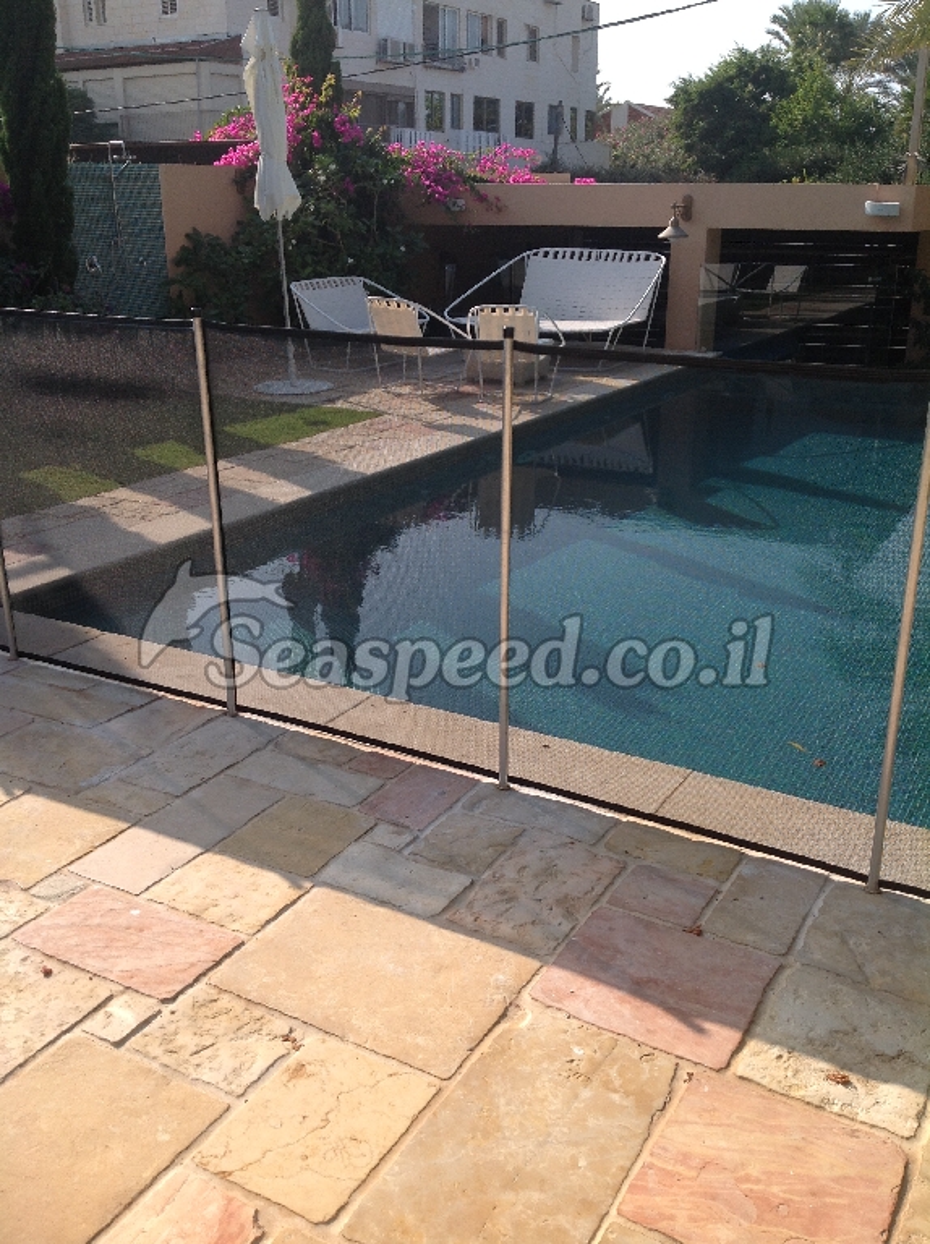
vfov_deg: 52.7
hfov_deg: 40.6
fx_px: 1257
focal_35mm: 35
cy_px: 622
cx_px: 465
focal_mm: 4.28
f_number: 2.4
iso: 50
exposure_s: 1/1259
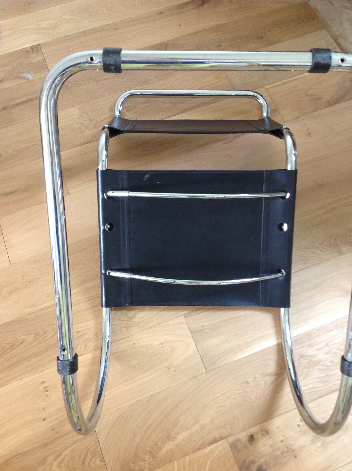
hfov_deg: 40.6
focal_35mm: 35
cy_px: 236
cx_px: 176
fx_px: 476
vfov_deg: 52.7
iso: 160
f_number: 2.4
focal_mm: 4.28
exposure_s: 1/15
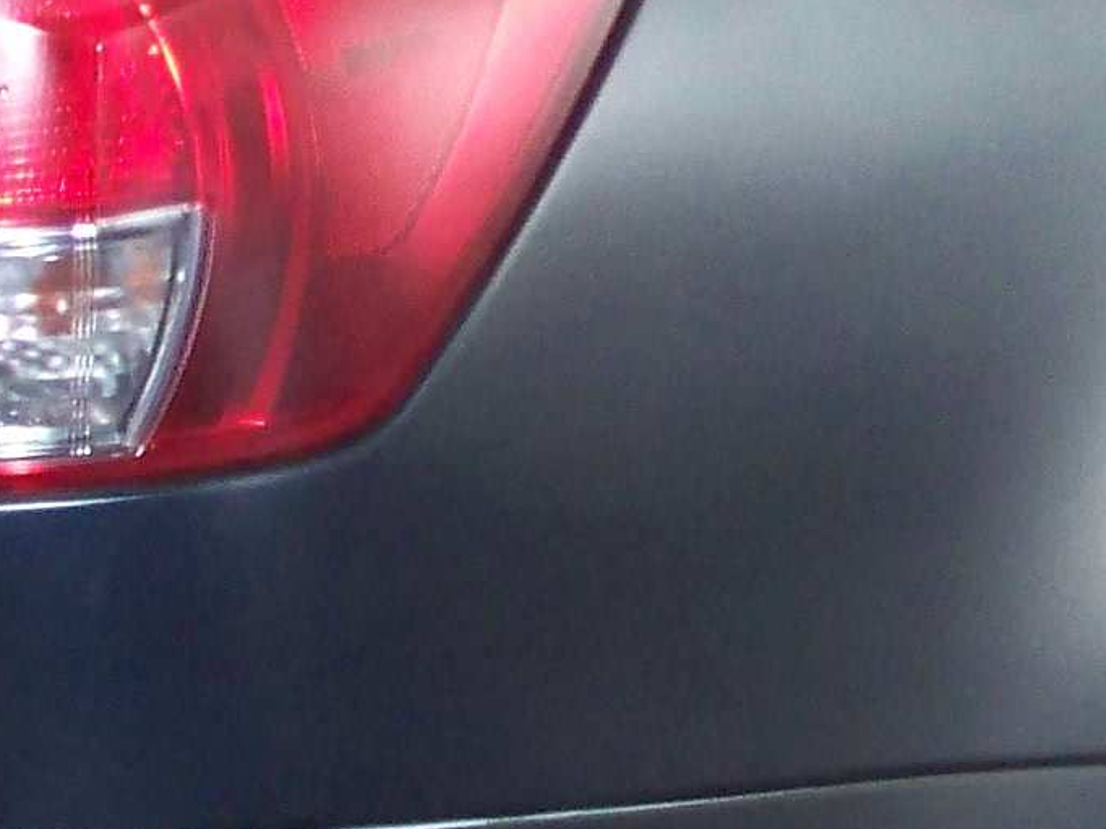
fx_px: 9358
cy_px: 165
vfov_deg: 5.1
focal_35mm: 293
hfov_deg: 6.7
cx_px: 1651
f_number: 3.2
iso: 200
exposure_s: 1/40
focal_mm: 10.7
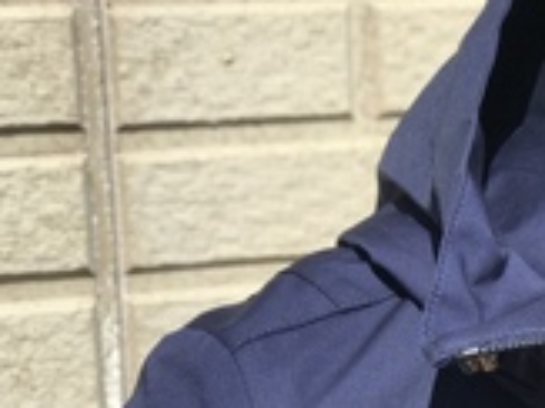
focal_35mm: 157
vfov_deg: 9.3
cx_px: 622
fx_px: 2470
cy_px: 473
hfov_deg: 12.3
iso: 20
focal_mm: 6.6
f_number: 2.8
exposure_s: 1/977
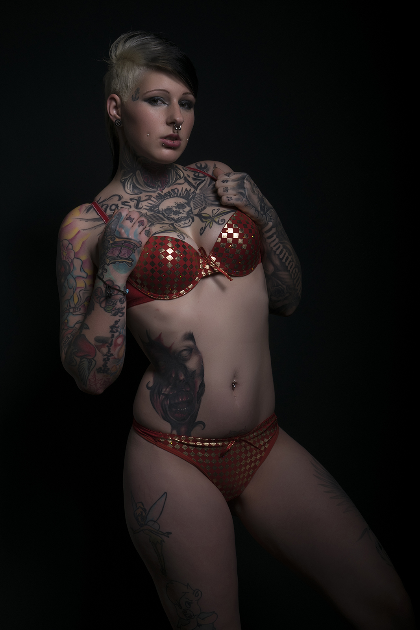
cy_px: 315
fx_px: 1443
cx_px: 210
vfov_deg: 24.6
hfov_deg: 16.6
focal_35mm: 82
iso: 100
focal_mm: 55
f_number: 9
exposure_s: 1/200
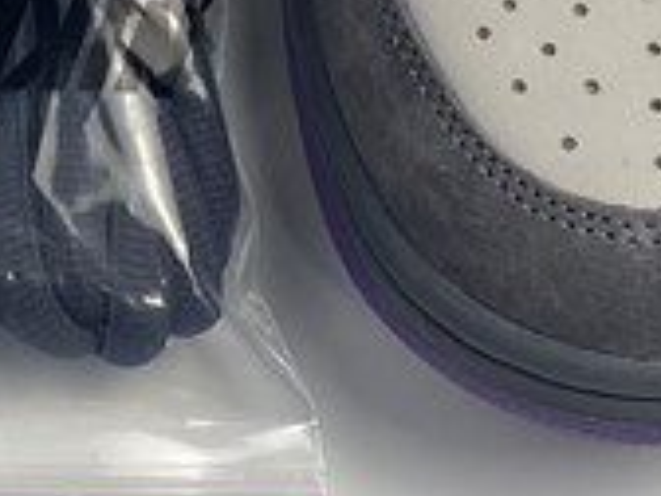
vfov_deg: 9.1
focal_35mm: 155
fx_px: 2960
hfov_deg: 12.6
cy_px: -445
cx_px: 8
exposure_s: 1/100
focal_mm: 4.25
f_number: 1.8
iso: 32
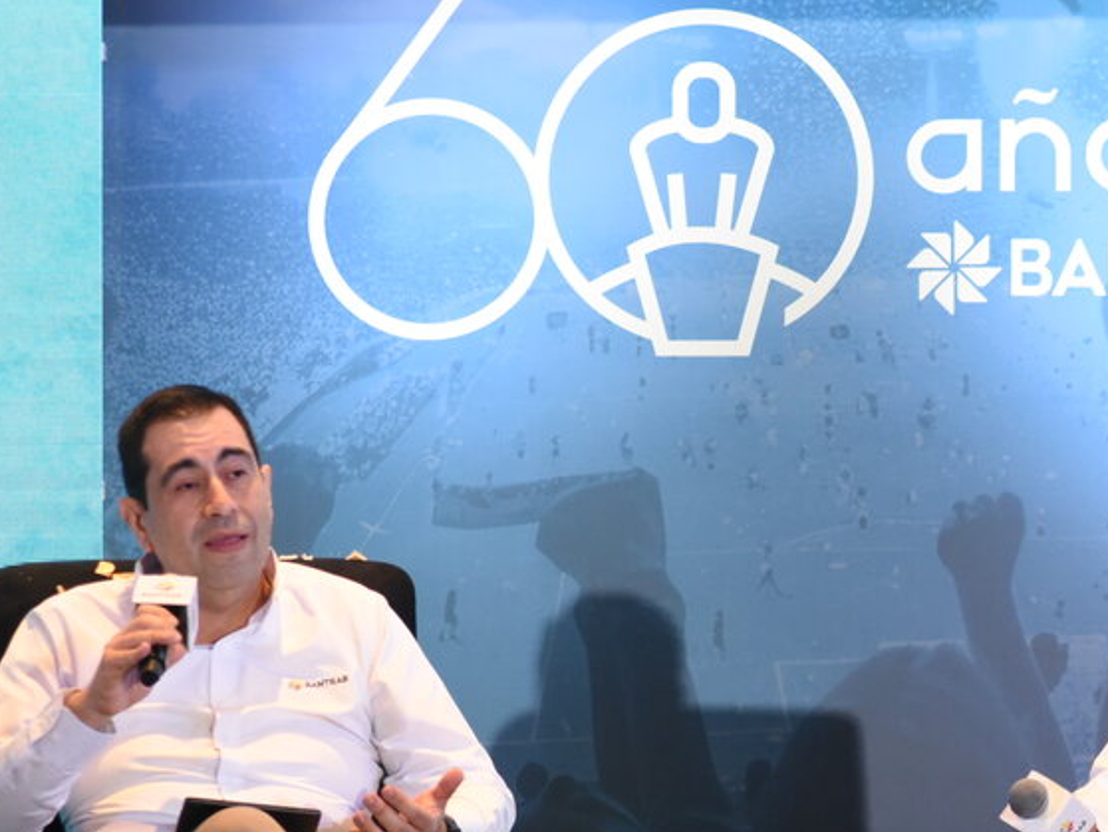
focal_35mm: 279
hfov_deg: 7.1
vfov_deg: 5.3
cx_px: 780
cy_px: 684
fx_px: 8934
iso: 4000
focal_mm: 135
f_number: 5.6
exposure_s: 1/160
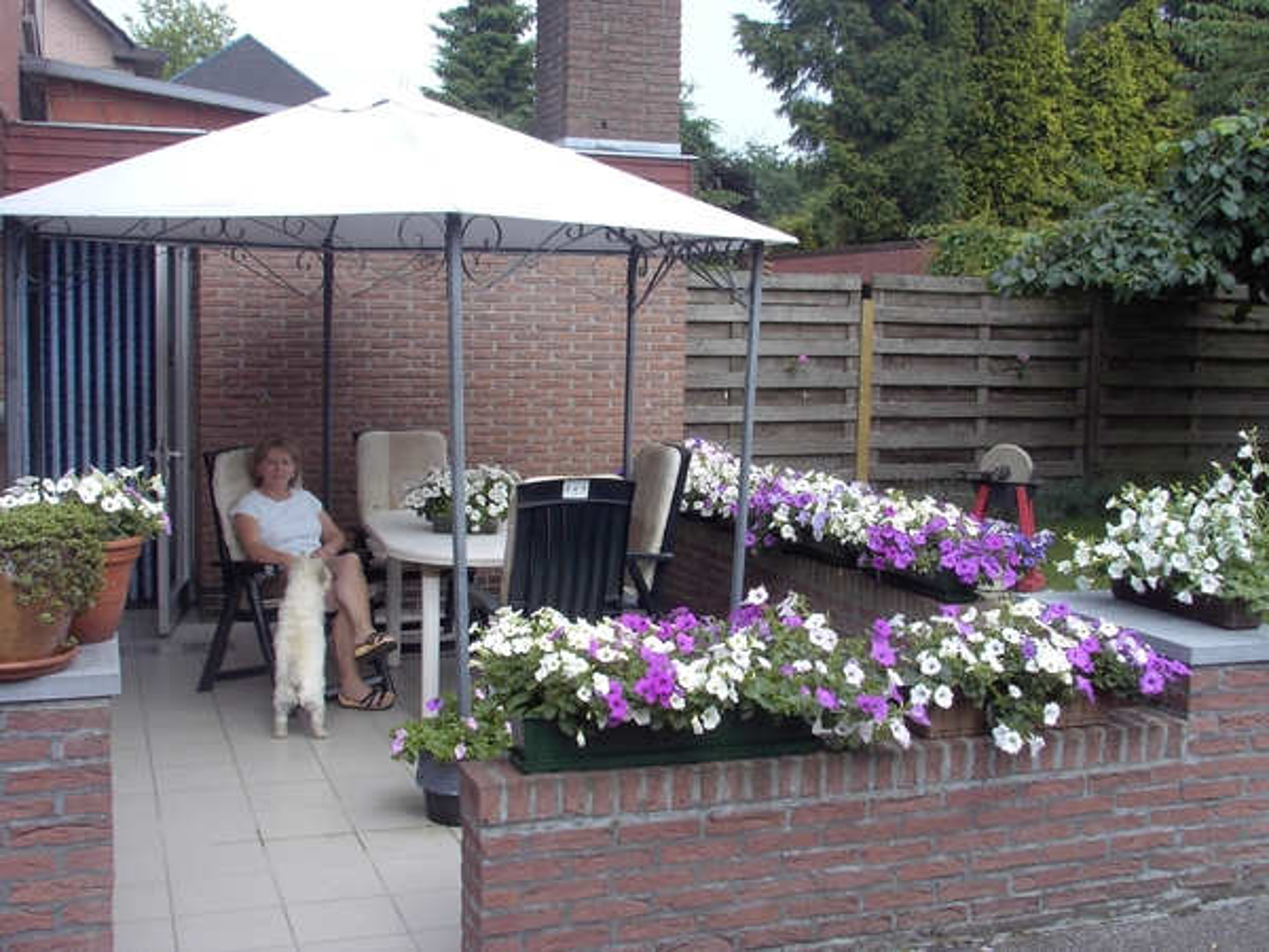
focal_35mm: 43
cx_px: 634
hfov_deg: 43.9
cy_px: 476
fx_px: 1576
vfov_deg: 33.6
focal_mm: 6.6
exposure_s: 1/170
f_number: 4.5
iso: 70
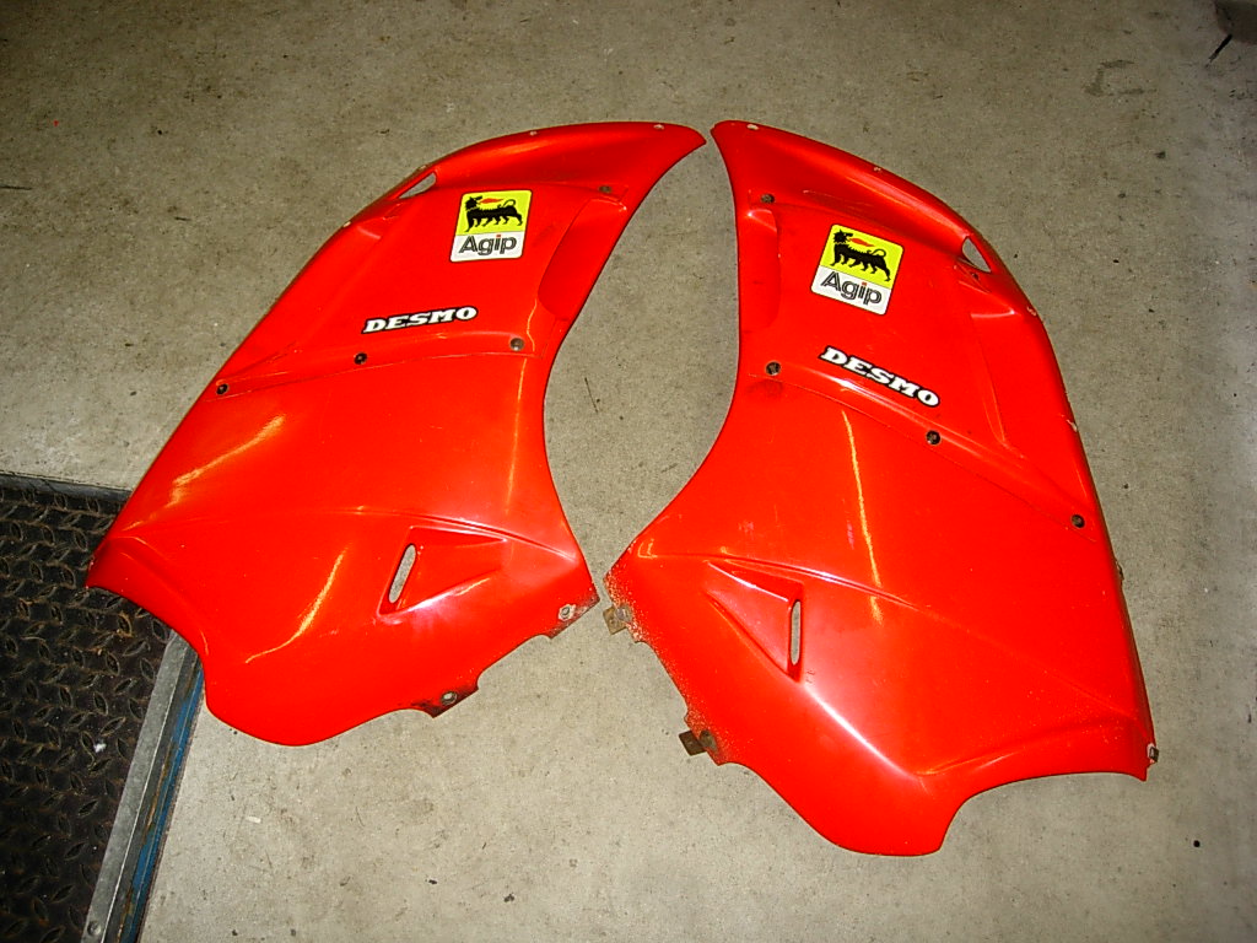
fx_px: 1380
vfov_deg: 37.7
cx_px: 628
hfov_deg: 49.0
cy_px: 472
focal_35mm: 38
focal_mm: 7.8
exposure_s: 1/64
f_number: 2.8
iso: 100
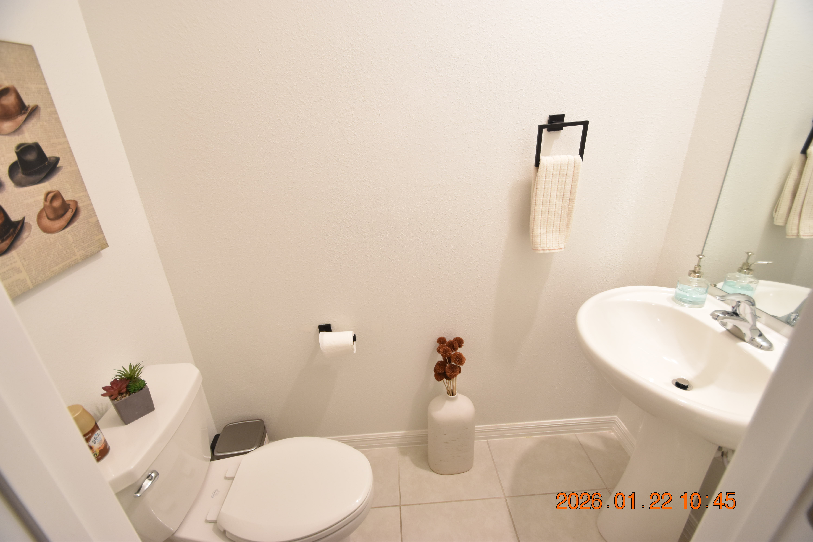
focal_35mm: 15
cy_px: 271
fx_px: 339
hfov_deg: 100.4
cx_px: 406
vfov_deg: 77.3
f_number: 3.5
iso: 800
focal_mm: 10
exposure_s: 1/30
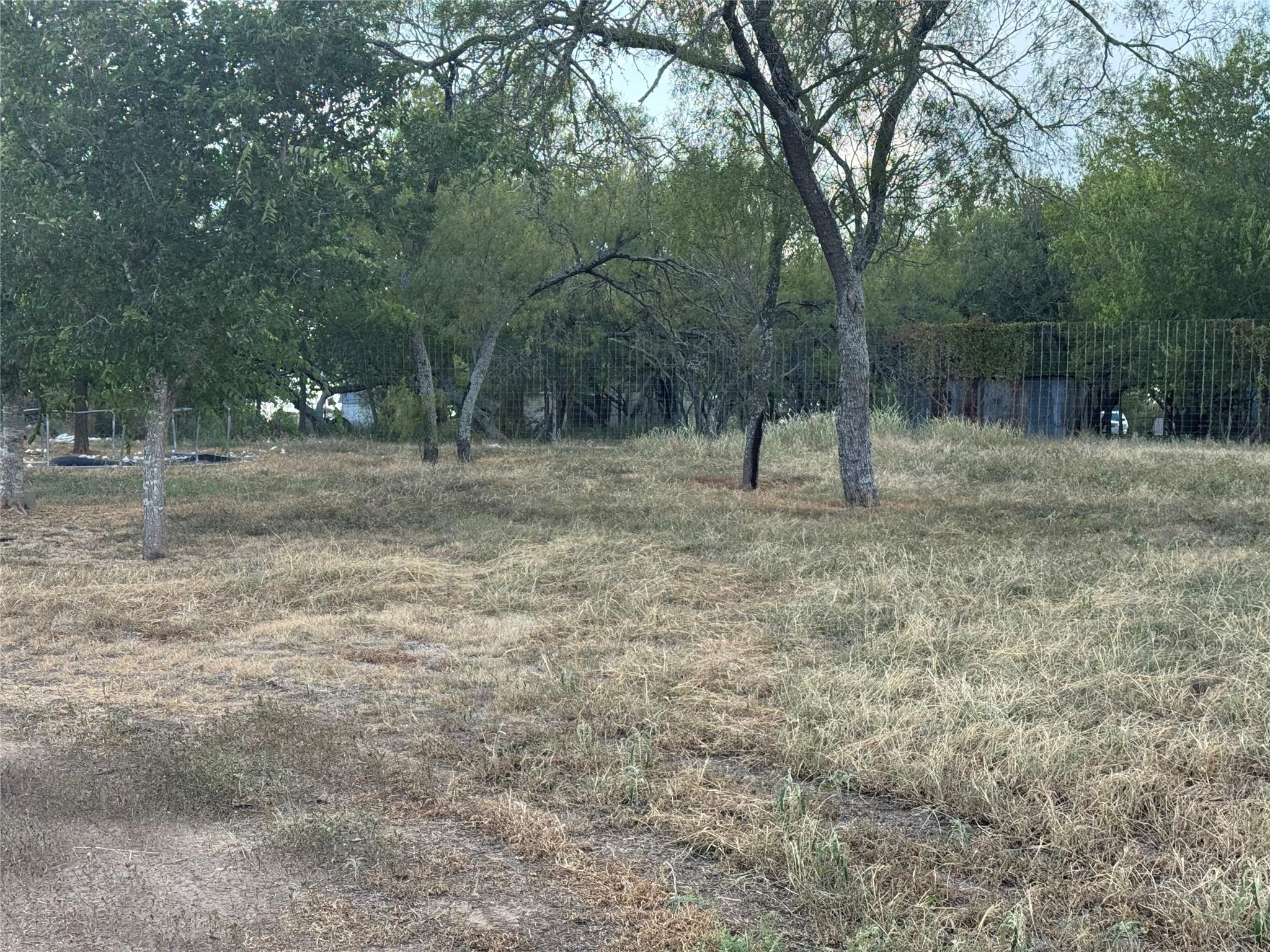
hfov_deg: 39.7
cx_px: 635
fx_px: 1761
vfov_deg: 30.3
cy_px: 476
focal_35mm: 48
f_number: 1.78
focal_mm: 6.76
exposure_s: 1/802
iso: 64
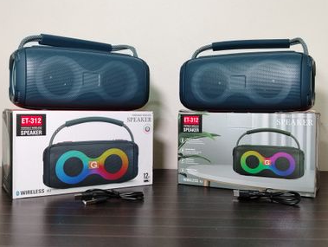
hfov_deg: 47.8
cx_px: 169
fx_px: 370
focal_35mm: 39
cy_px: 118
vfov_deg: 36.9
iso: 721
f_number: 1.75
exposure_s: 1/25
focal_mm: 5.25
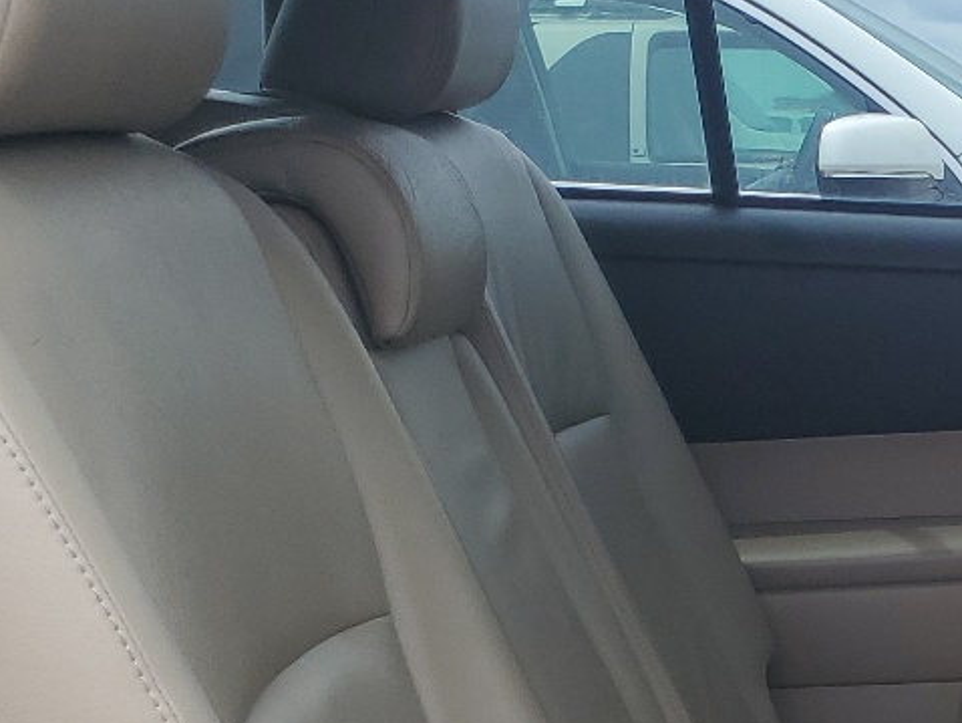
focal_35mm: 87
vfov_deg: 16.3
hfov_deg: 20.5
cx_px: 1254
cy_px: 864
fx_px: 2419
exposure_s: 1/833
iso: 50
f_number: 1.5
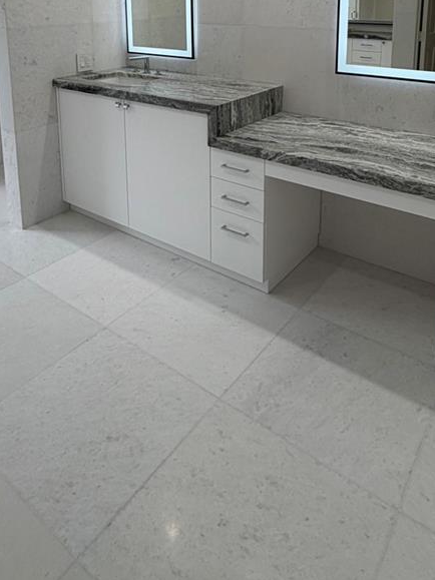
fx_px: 486
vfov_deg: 55.1
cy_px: 79
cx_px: 207
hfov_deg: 48.2
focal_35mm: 29
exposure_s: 1/120
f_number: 2.2
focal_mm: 2.22
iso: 50
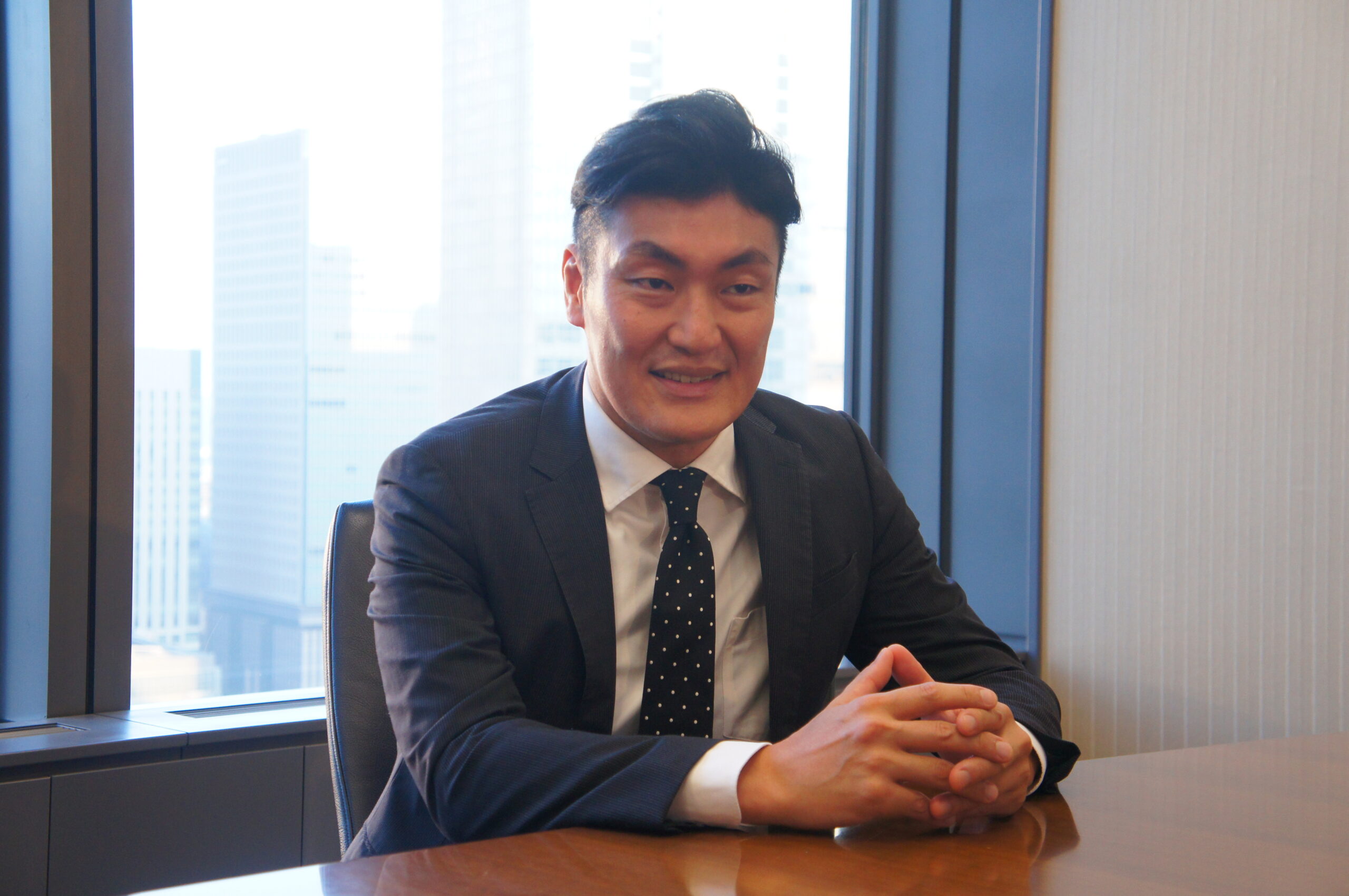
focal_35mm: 63
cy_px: 448
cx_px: 674
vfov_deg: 21.5
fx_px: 2358
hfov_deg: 31.9
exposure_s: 1/160
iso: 1000
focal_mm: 42
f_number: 4.5
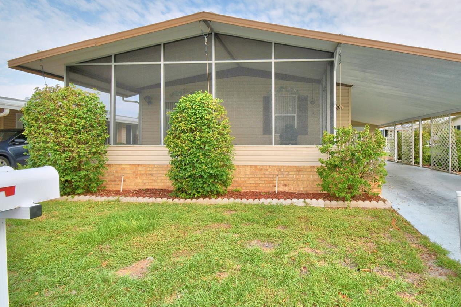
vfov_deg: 64.5
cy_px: 141
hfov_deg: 85.7
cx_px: 280
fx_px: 243
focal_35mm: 19
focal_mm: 10
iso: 100
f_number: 7.1
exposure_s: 1/250
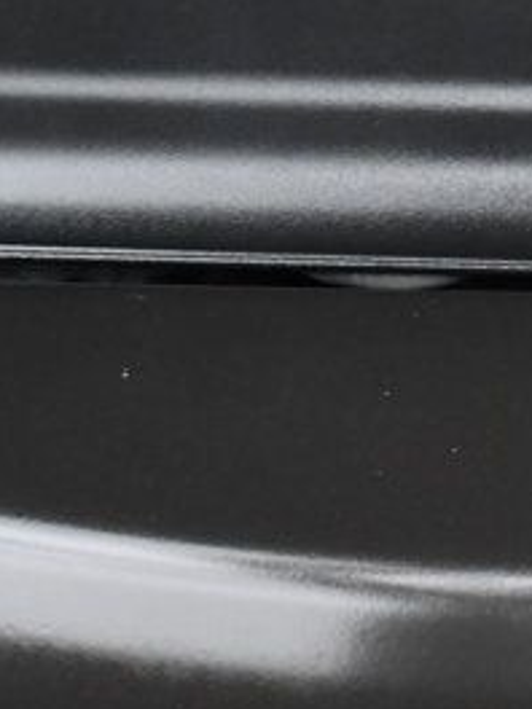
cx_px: 723
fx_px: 2520
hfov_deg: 11.7
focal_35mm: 123
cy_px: 266
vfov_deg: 16.0
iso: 2500
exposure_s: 1/50
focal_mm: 22
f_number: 3.5
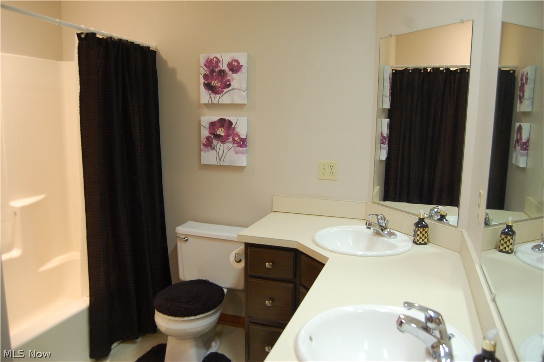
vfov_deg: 47.8
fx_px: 408
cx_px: 272
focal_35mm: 27
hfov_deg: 67.4
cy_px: 181
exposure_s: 1/20
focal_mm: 18
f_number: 3.5
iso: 800
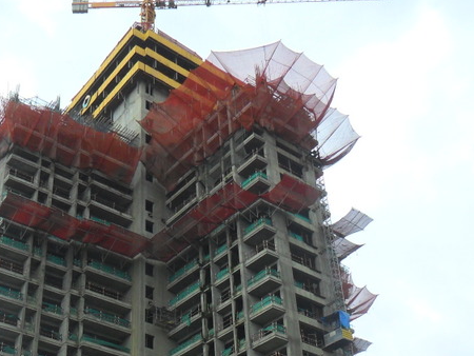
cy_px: 296
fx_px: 658
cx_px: 157
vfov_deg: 29.4
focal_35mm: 48
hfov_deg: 39.2
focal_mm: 4.9
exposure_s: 1/500
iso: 100
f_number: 3.5
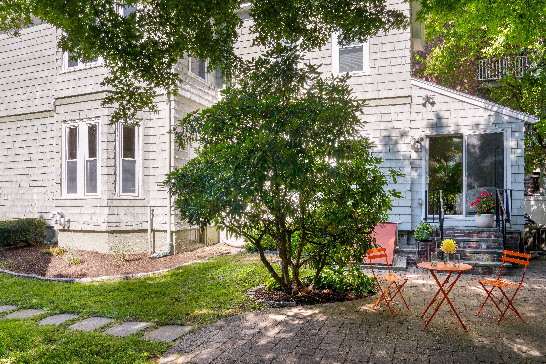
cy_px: 182
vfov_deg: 53.1
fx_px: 364
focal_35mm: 24
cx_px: 273
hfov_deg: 73.7
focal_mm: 24
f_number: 10
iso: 200
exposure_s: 1/320
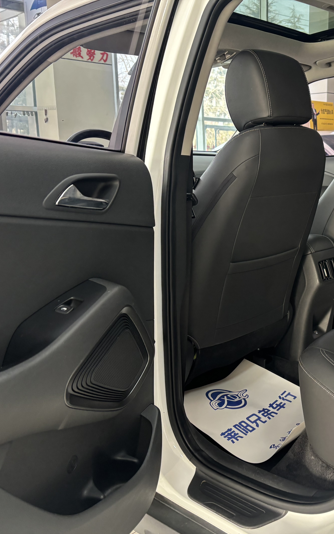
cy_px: 267
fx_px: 539
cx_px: 266
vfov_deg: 52.8
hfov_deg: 33.5
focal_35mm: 37
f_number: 1.6
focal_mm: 5.96
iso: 125
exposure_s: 1/75
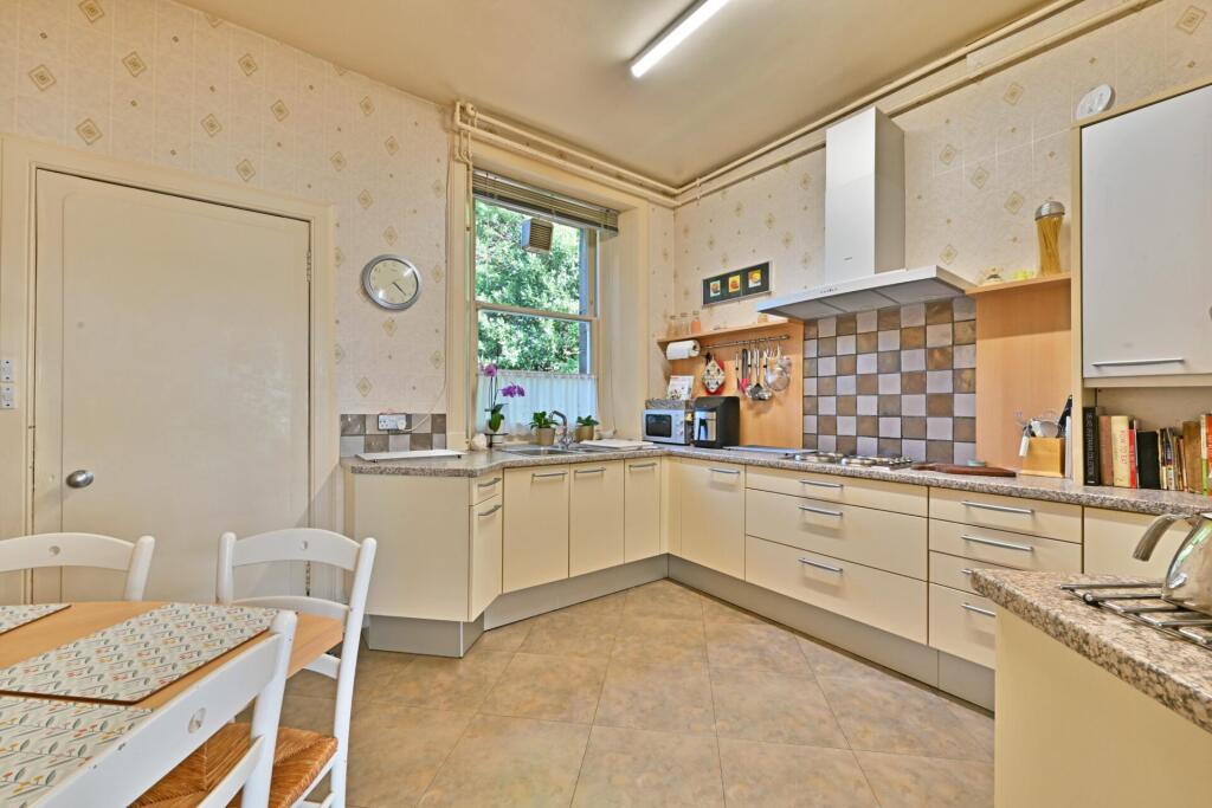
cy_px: 404
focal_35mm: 14
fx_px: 471
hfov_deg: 104.2
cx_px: 606
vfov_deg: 81.2
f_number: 13
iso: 125
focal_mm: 14
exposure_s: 1/5
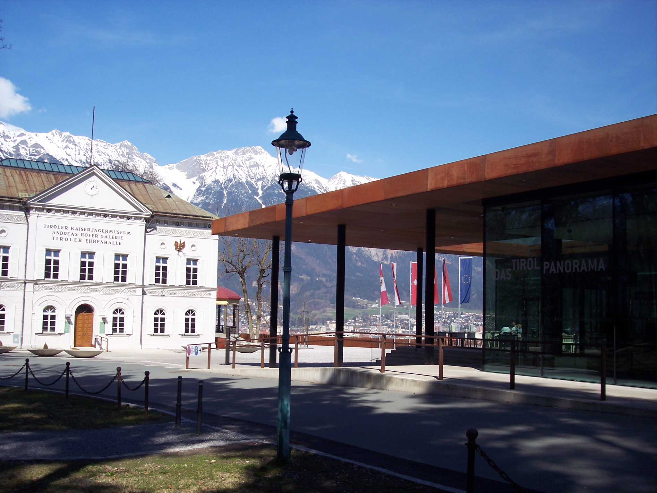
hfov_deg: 47.9
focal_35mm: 39
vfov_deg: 36.8
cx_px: 328
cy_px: 246
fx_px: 740
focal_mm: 8
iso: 100
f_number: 4
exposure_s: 1/750
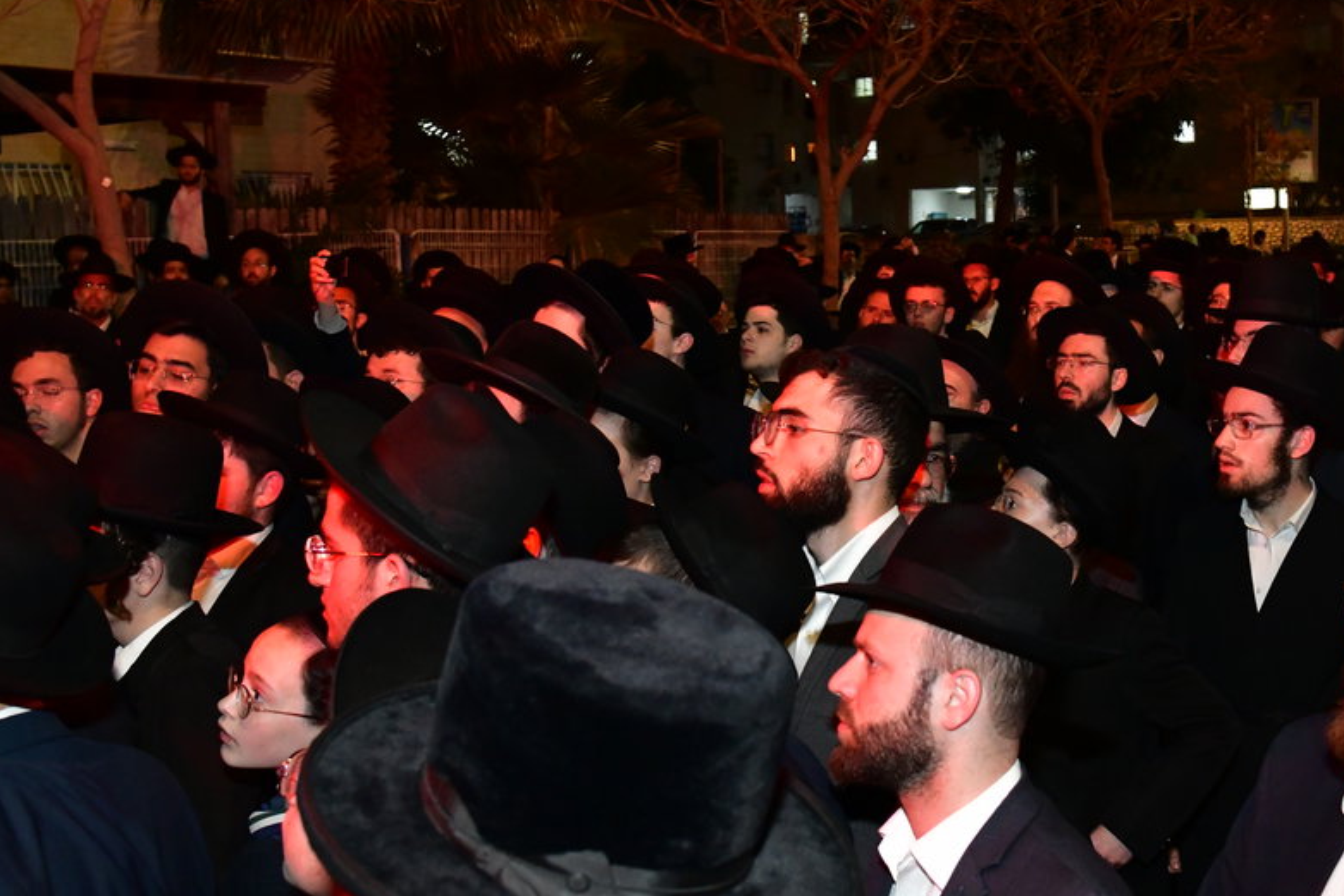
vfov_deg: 31.0
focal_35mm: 43
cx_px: 943
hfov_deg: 44.5
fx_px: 1606
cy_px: 322
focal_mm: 24
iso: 6400
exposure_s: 1/100
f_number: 5.6
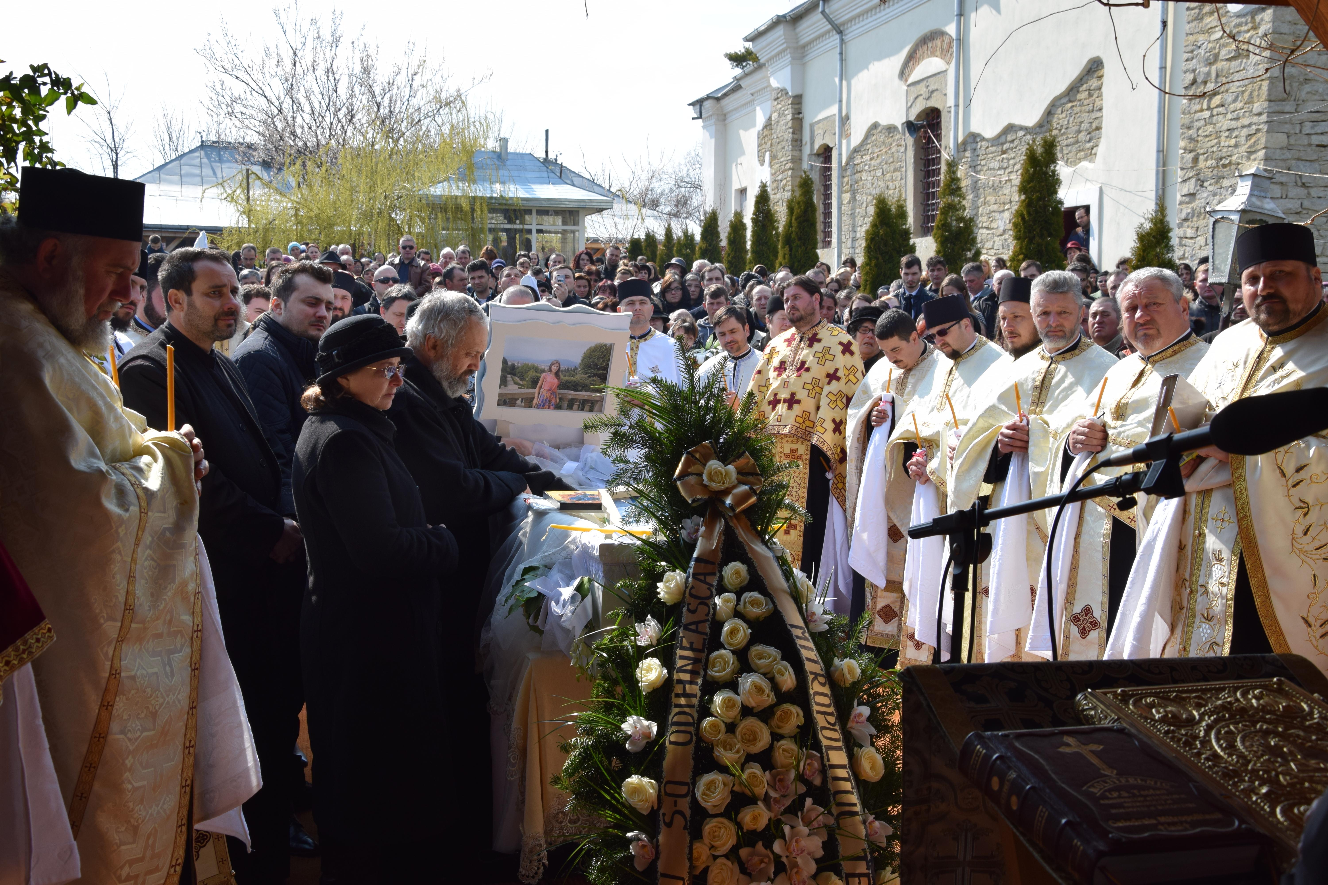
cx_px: 664
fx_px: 1439
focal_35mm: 39
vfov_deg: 34.2
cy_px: 442
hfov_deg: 49.6
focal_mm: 26
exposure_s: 1/320
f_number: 9
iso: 200
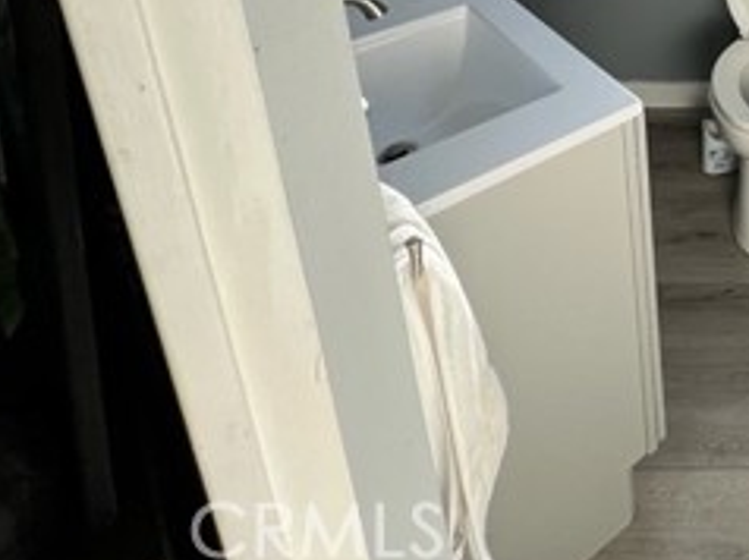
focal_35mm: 35
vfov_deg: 31.0
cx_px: 922
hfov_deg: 37.7
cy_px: -179
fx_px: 757
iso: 125
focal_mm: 1.57
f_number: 1.8
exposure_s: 1/99
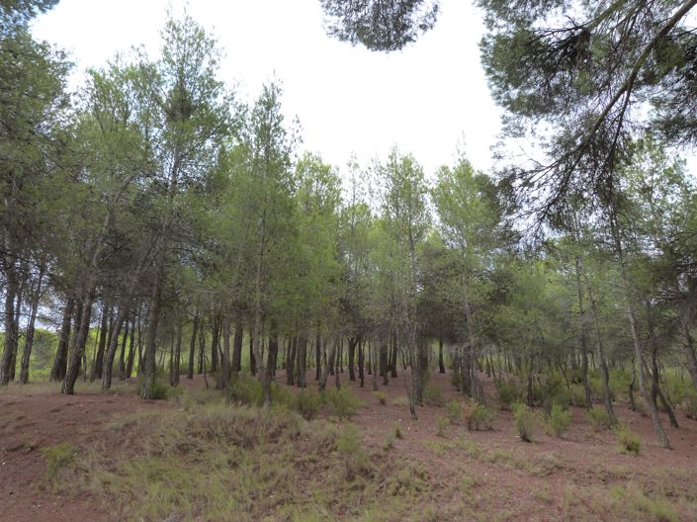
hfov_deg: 69.4
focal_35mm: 25
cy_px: 261
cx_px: 348
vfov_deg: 54.8
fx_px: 503
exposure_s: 1/125
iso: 160
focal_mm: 4.5
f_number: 4
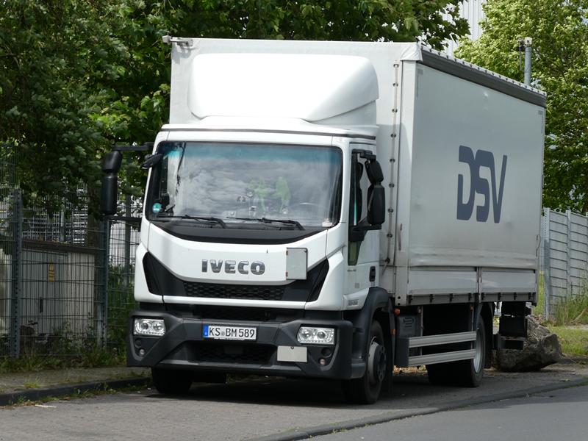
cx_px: 294
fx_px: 2565
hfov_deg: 13.1
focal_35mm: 151
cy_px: 220
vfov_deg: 9.8
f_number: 5.4
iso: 80
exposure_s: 1/320
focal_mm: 27.1
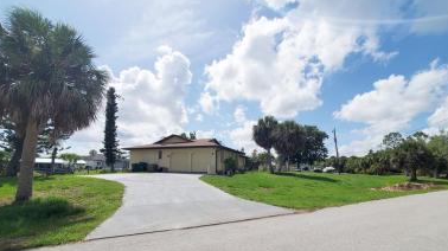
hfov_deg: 103.0
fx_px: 178
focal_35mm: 15
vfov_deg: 69.3
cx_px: 229
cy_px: 156
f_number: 2.2
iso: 50
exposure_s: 1/2737
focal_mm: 1.8
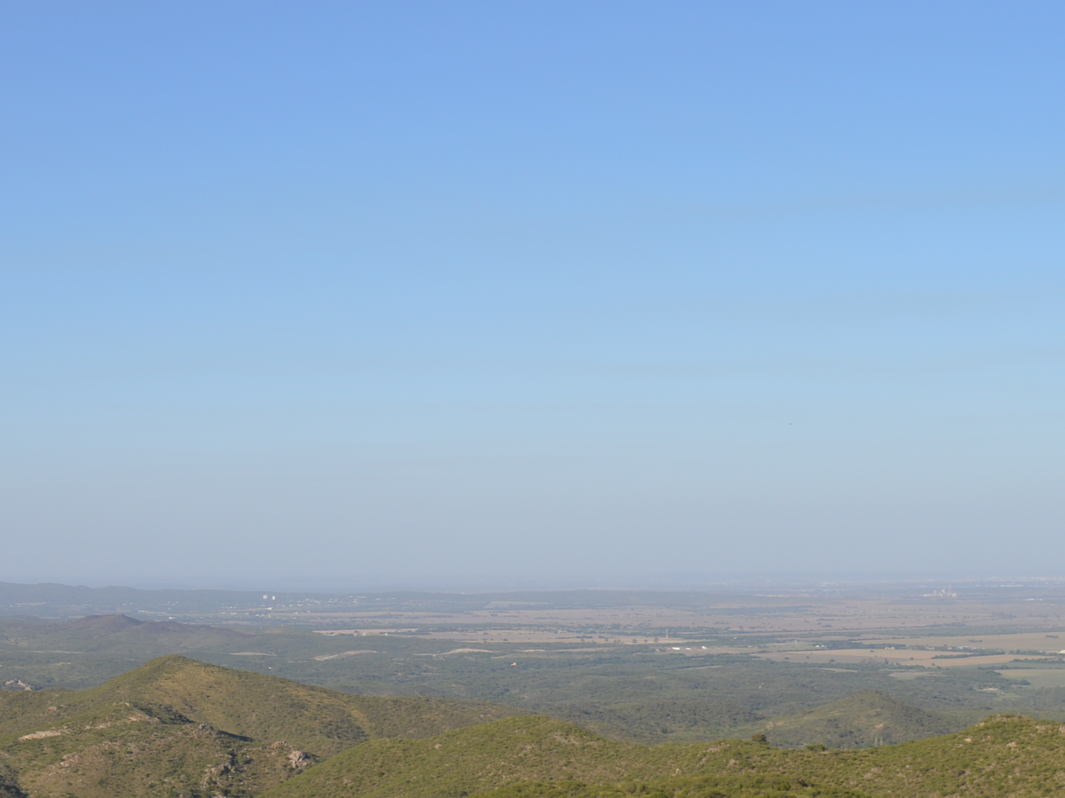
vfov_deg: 18.8
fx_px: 2400
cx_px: 301
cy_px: 533
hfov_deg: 24.8
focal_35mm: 78
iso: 100
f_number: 8
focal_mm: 30
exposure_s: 1/250
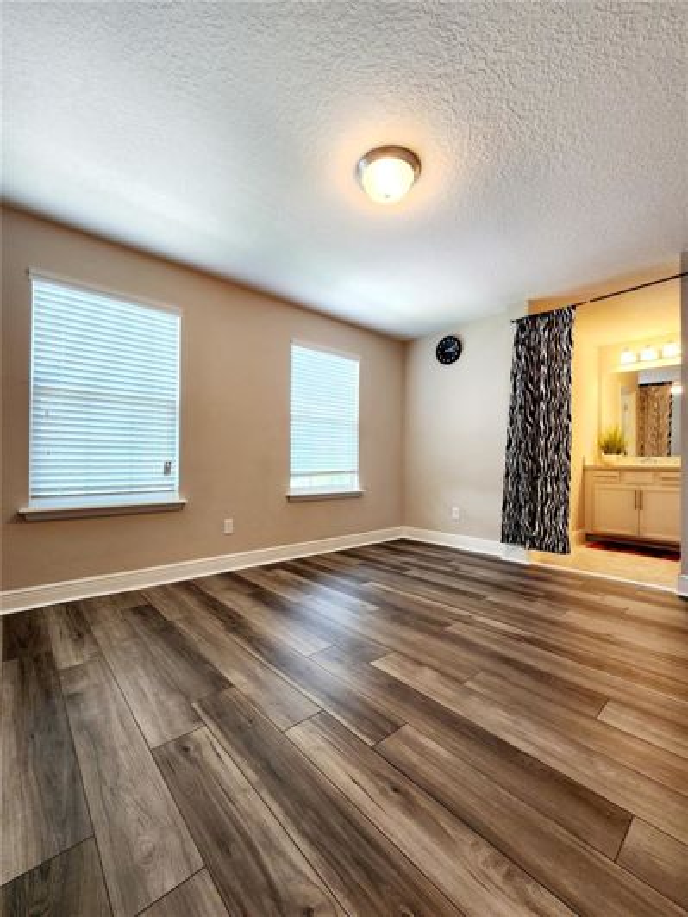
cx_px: 344
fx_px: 345
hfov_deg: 89.9
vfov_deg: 106.2
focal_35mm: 13
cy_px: 458
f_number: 2.2
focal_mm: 2.2
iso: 160
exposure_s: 1/60.2
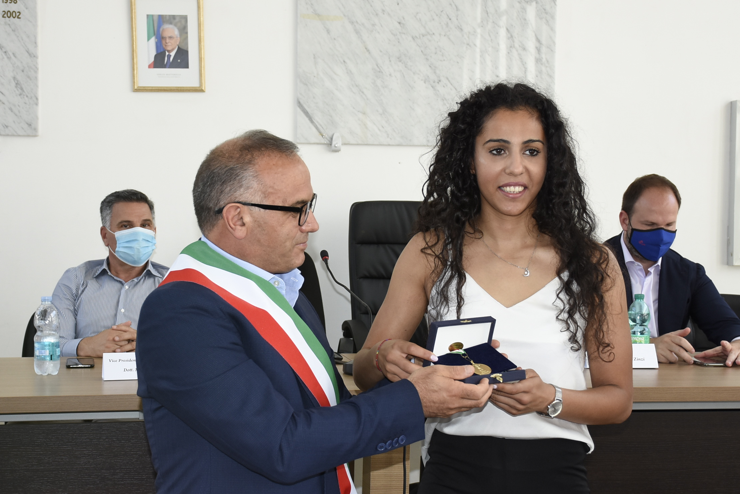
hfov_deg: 32.9
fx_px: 1255
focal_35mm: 61
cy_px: 259
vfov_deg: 22.3
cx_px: 361
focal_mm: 30
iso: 500
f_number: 5
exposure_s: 1/250
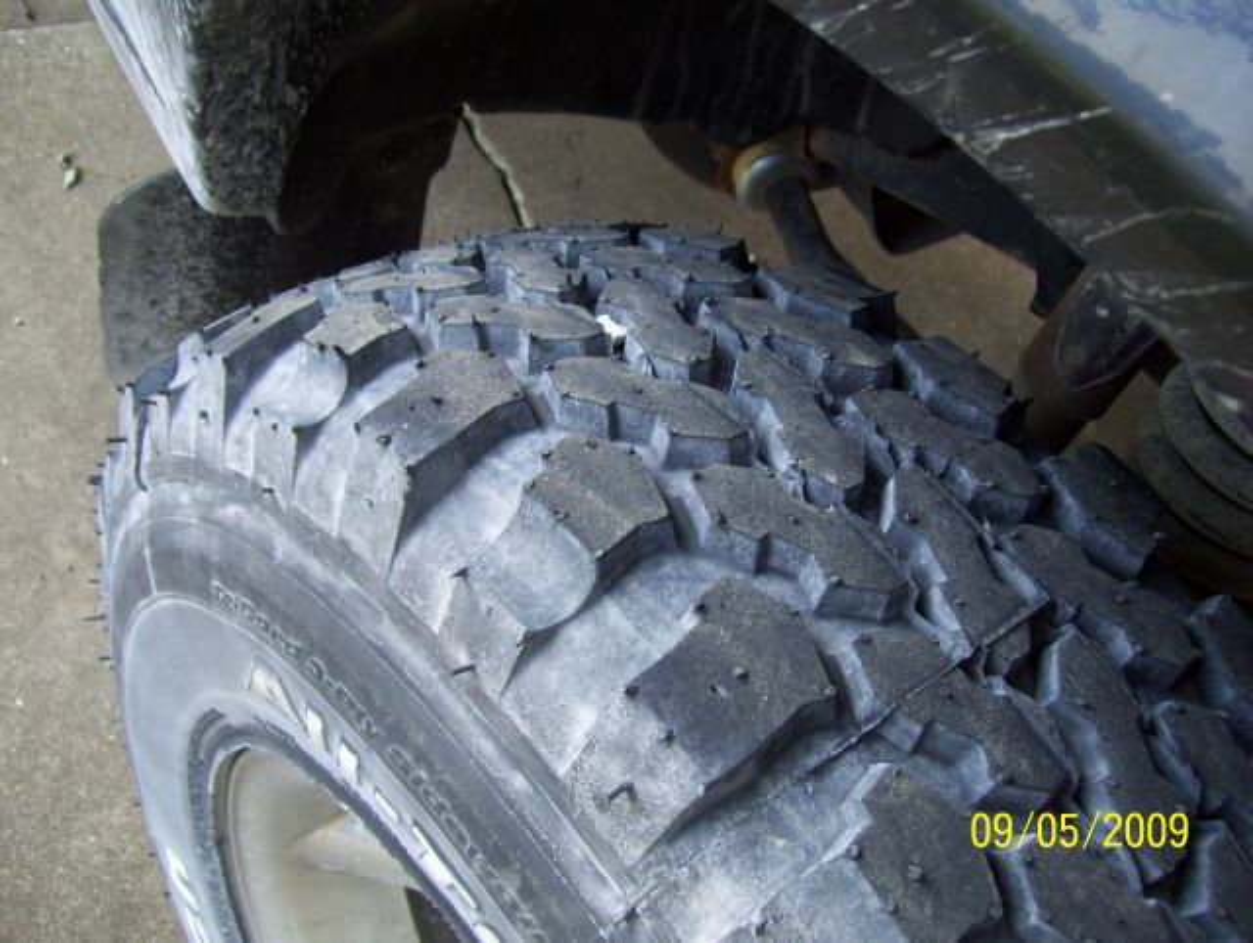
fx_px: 1305
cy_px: 472
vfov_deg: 39.8
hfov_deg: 51.3
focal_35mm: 36
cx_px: 626
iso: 80
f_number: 2.7
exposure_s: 1/60
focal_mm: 6
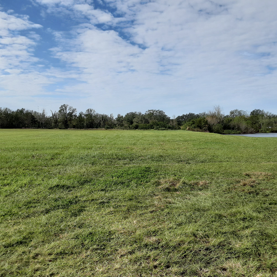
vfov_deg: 51.1
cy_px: 139
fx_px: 290
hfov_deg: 50.9
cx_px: 163
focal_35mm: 32
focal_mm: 2.91
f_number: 1.9
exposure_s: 1/1908
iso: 40
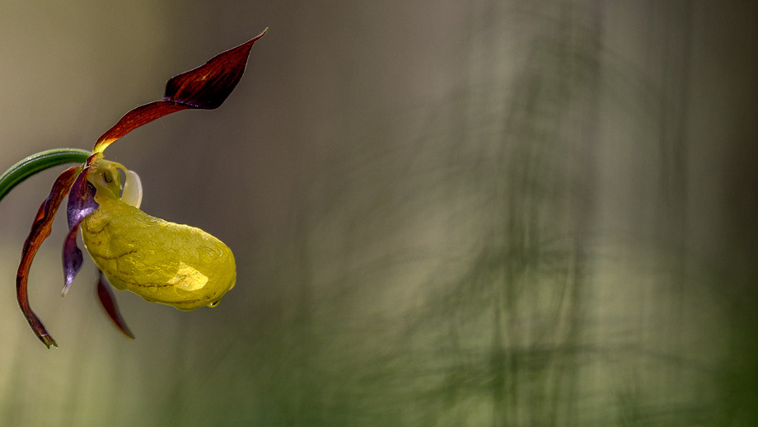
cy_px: 365
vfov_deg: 3.0
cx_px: 259
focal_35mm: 410
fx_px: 8243
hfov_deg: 5.3
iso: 200
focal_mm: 180
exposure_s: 1/250
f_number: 3
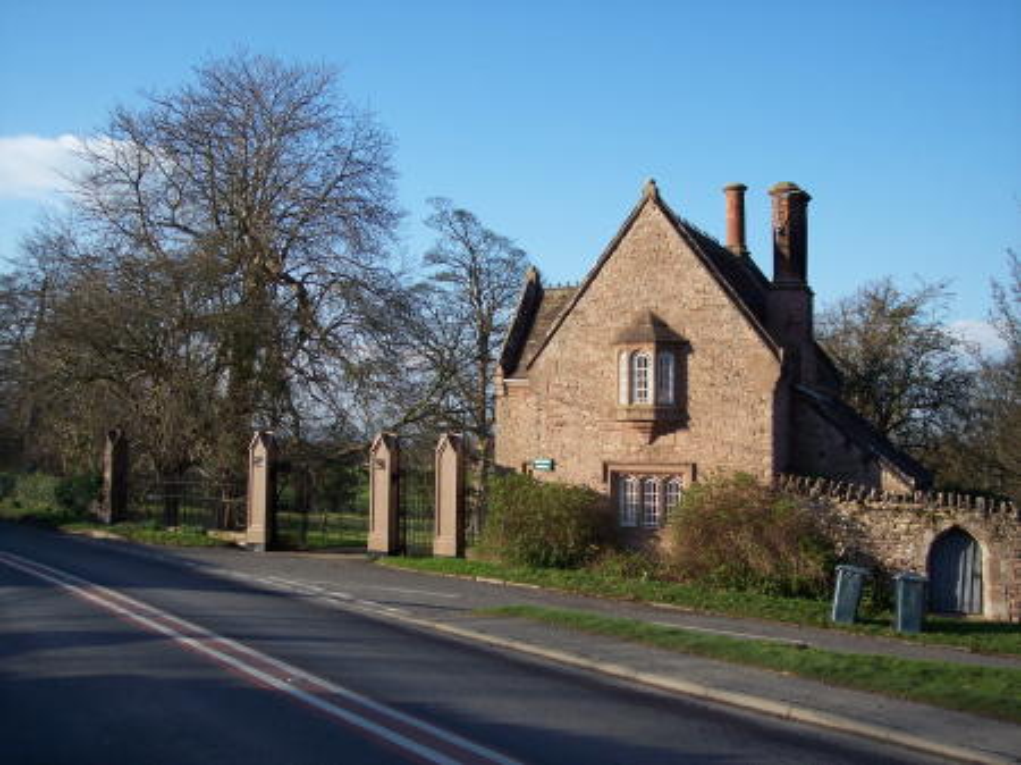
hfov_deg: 47.9
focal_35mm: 39
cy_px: 382
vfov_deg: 36.8
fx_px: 1150
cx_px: 510
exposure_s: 1/750
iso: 100
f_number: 3.4
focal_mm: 8
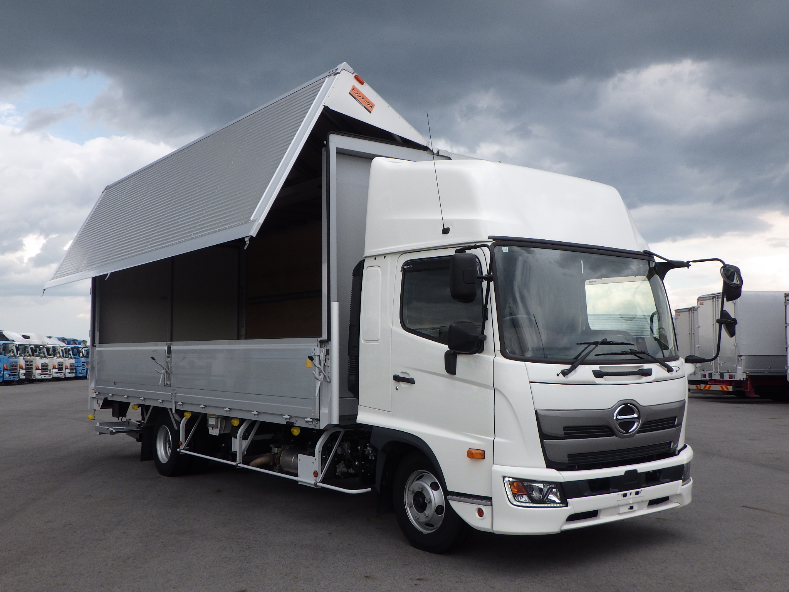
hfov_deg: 54.0
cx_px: 394
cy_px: 296
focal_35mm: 34
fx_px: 775
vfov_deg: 41.8
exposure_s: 1/400
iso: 125
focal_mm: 6.1
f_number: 4.6
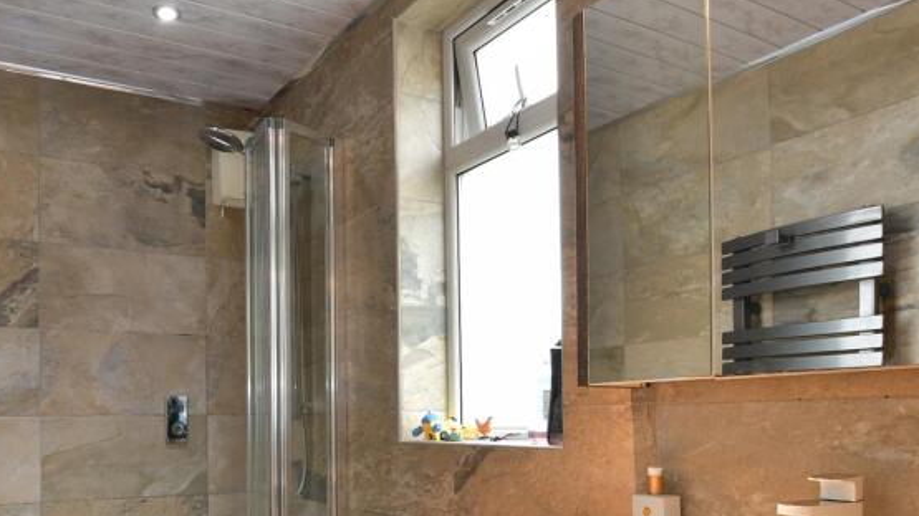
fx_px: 707
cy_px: 424
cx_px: 325
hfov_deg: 64.7
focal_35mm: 29
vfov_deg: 38.4
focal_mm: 10
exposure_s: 1/1.3
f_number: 8
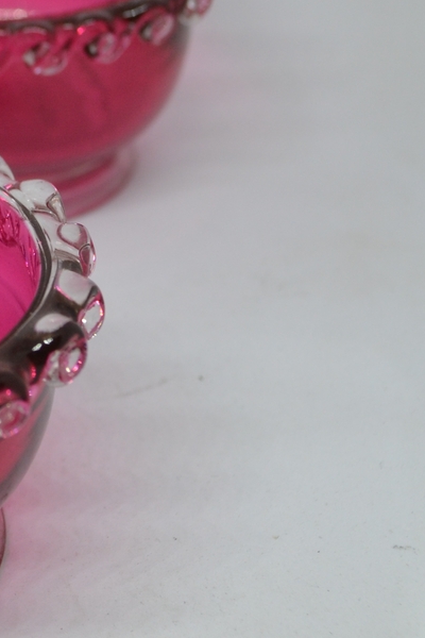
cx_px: -60
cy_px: 262
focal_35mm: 104
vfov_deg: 19.6
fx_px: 1842
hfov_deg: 12.9
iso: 400
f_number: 5
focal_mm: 26
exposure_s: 1/60
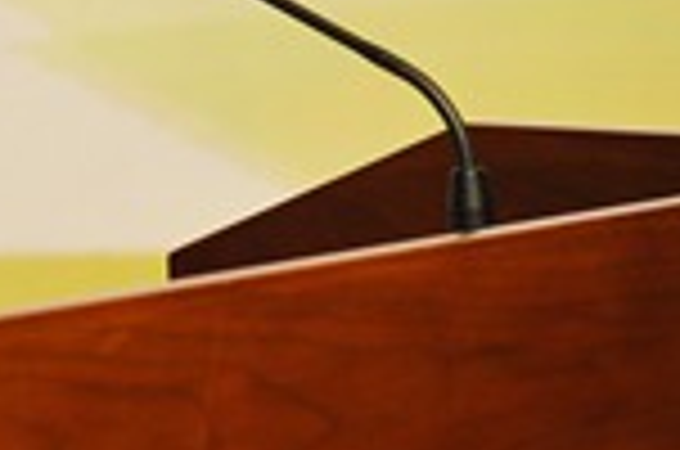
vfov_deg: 4.9
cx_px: -545
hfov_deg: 7.2
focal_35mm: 278
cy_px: -56
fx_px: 5240
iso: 1000
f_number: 5
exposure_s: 1/80
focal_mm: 70
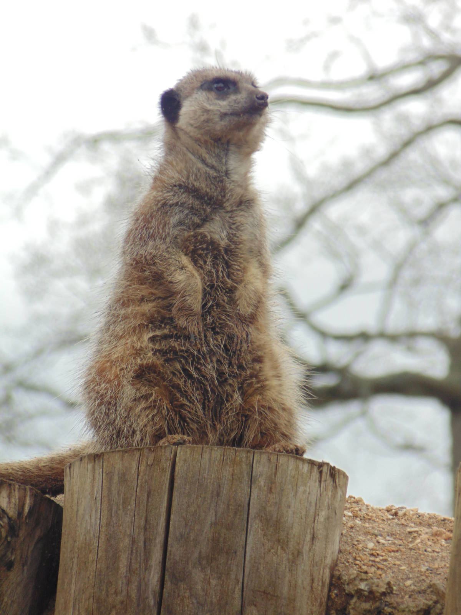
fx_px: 7902
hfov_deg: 3.3
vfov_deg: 4.5
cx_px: 230
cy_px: 308
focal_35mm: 445
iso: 160
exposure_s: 1/125
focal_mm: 79.9
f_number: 6
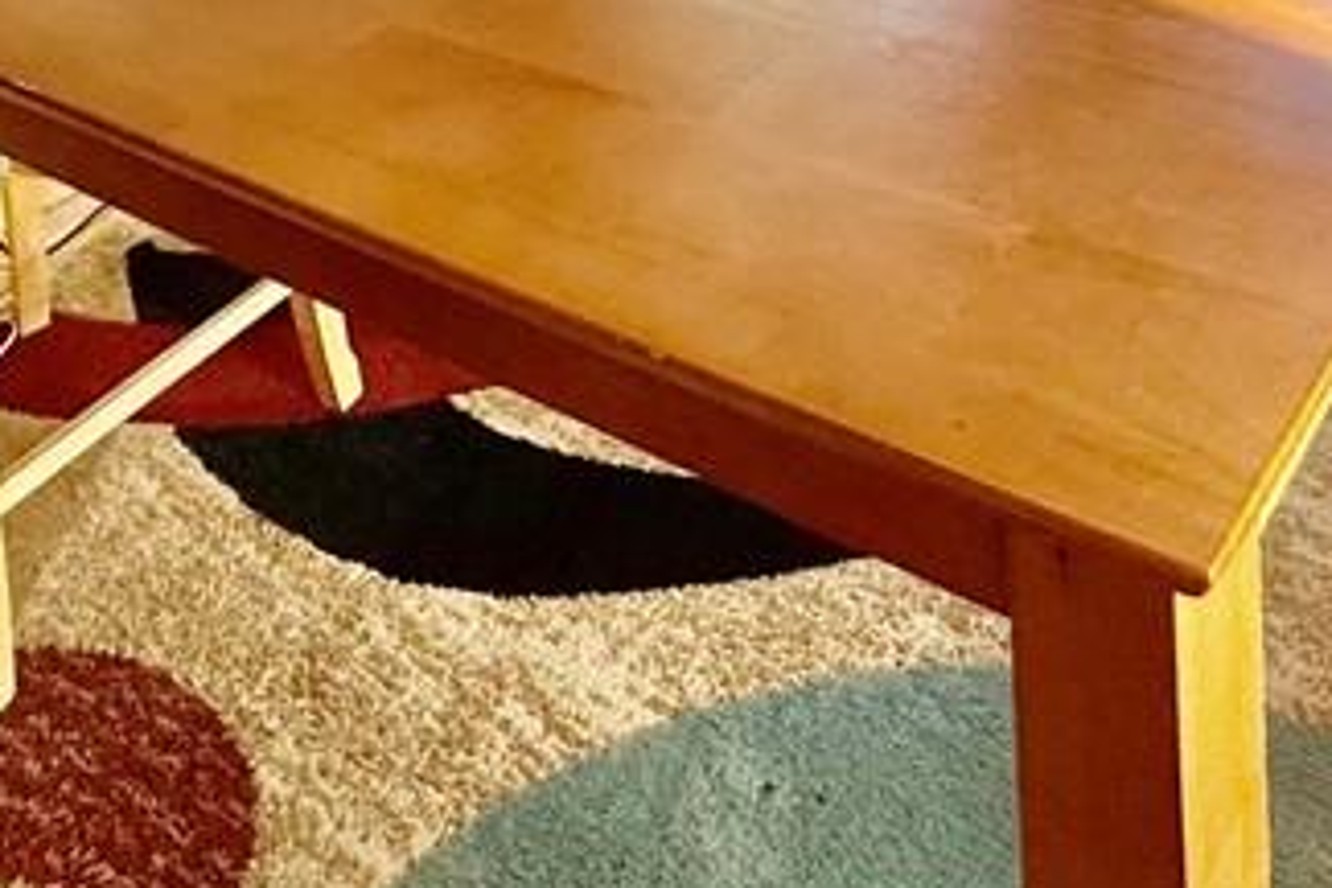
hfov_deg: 40.8
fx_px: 1702
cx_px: 1077
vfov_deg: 21.7
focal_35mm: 46
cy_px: -600
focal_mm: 2.22
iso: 250
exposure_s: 1/120
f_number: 2.2
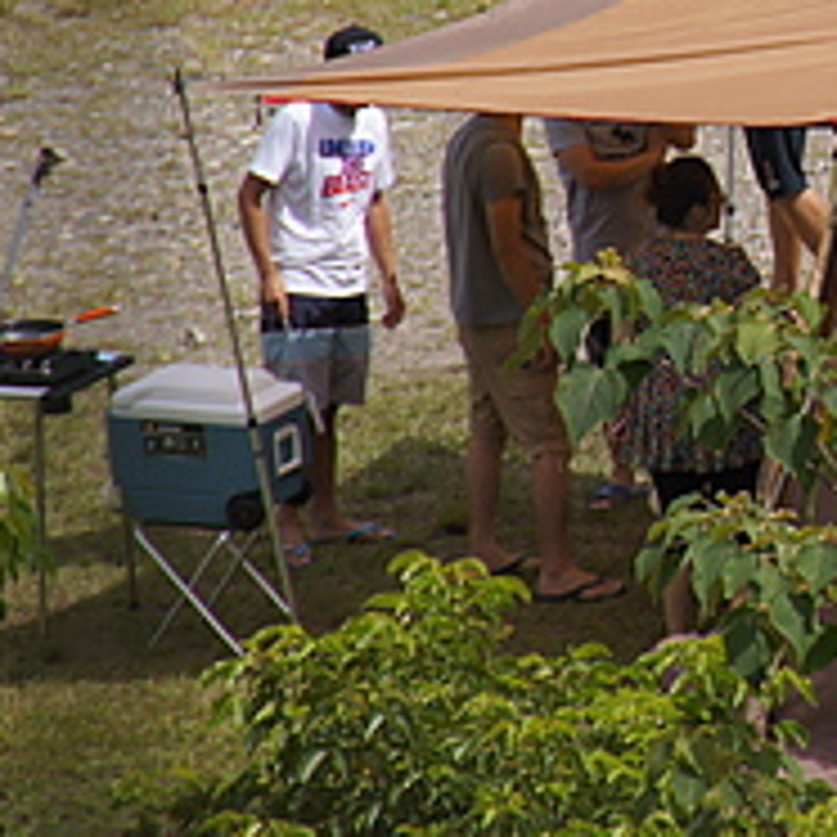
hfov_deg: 2.1
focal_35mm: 821
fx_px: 22459
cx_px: 1260
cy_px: 47
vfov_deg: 2.1
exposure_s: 1/500
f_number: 8
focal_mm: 200
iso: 100
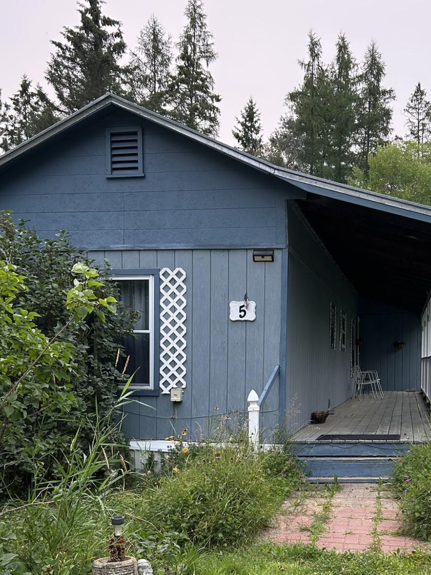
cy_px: 397
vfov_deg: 42.2
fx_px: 731
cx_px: 276
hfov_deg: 32.7
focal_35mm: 44
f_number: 1.5
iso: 50
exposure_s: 1/161
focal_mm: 5.7
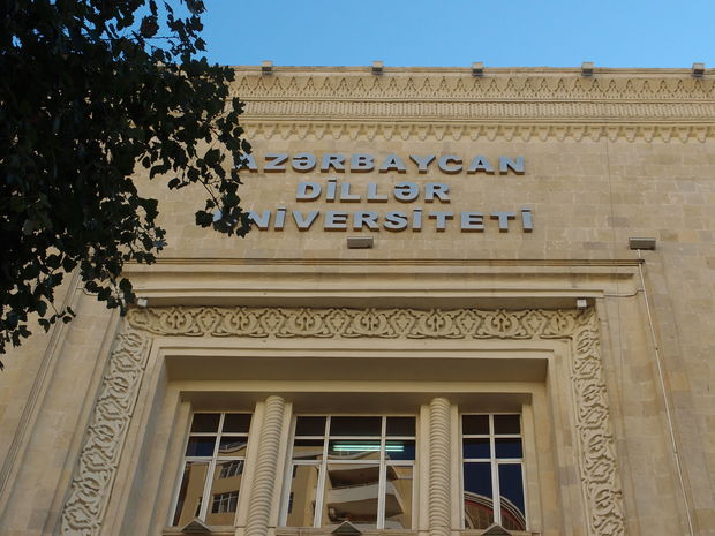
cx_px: 358
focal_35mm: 60
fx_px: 1239
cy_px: 268
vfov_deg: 24.4
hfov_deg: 32.2
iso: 100
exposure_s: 1/500
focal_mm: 12.88
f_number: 3.5
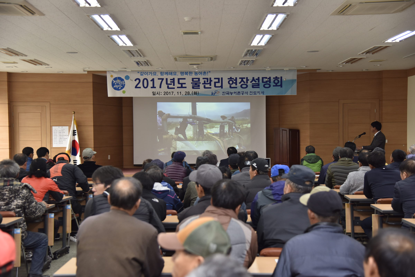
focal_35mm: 52
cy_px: 138
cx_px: 208
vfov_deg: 26.0
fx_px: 600
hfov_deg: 38.2
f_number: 4
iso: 800
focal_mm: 52
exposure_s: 1/125
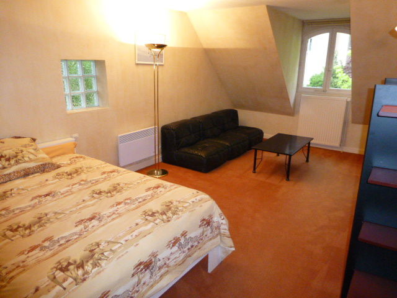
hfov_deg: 71.6
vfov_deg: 56.8
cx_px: 198
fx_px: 275
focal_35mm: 24
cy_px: 149
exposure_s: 1/60
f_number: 3.3
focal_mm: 4.3
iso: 800
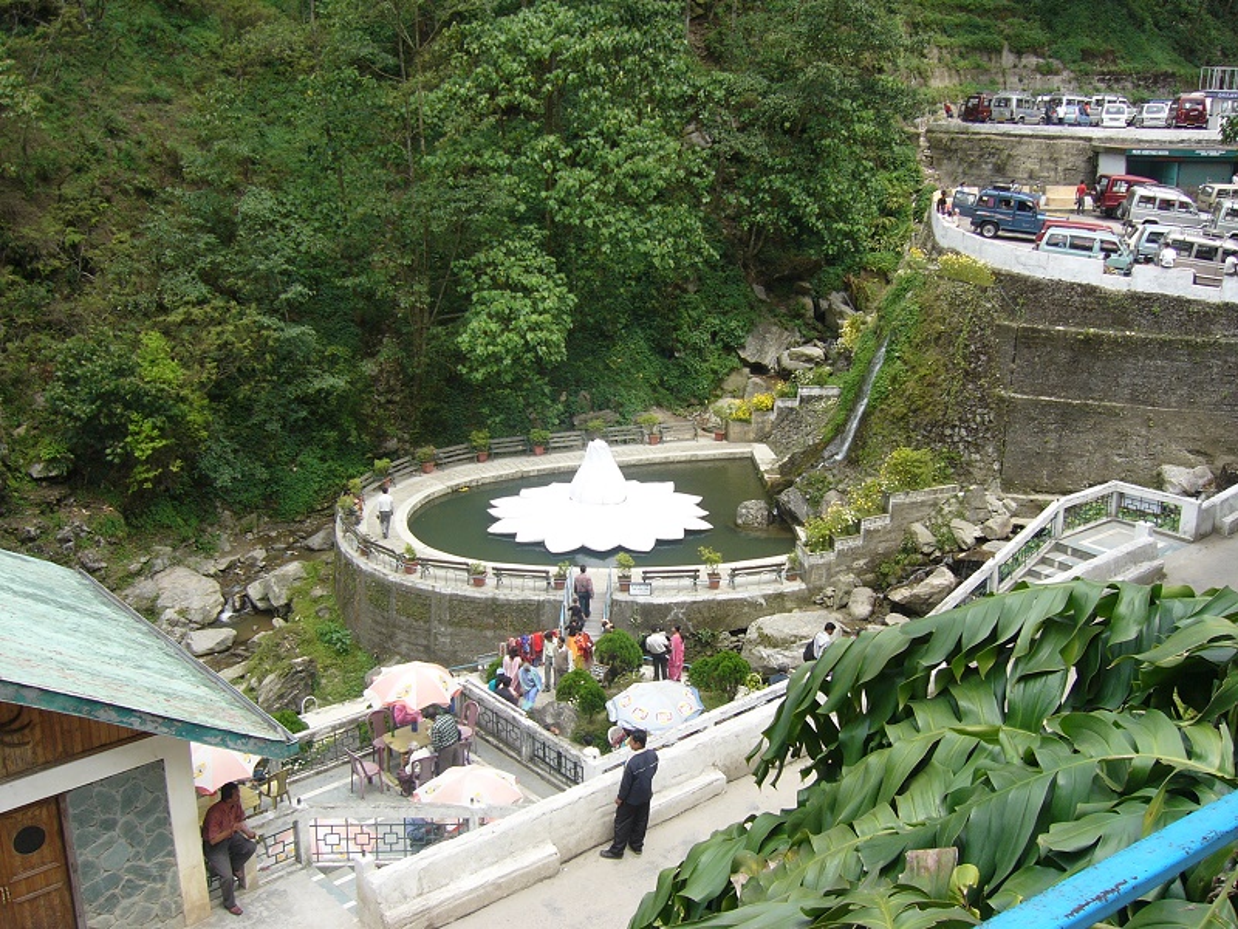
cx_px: 619
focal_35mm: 35
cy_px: 464
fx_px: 1252
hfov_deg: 52.6
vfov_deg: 40.7
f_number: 8
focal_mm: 5.8
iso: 50
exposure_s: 1/80
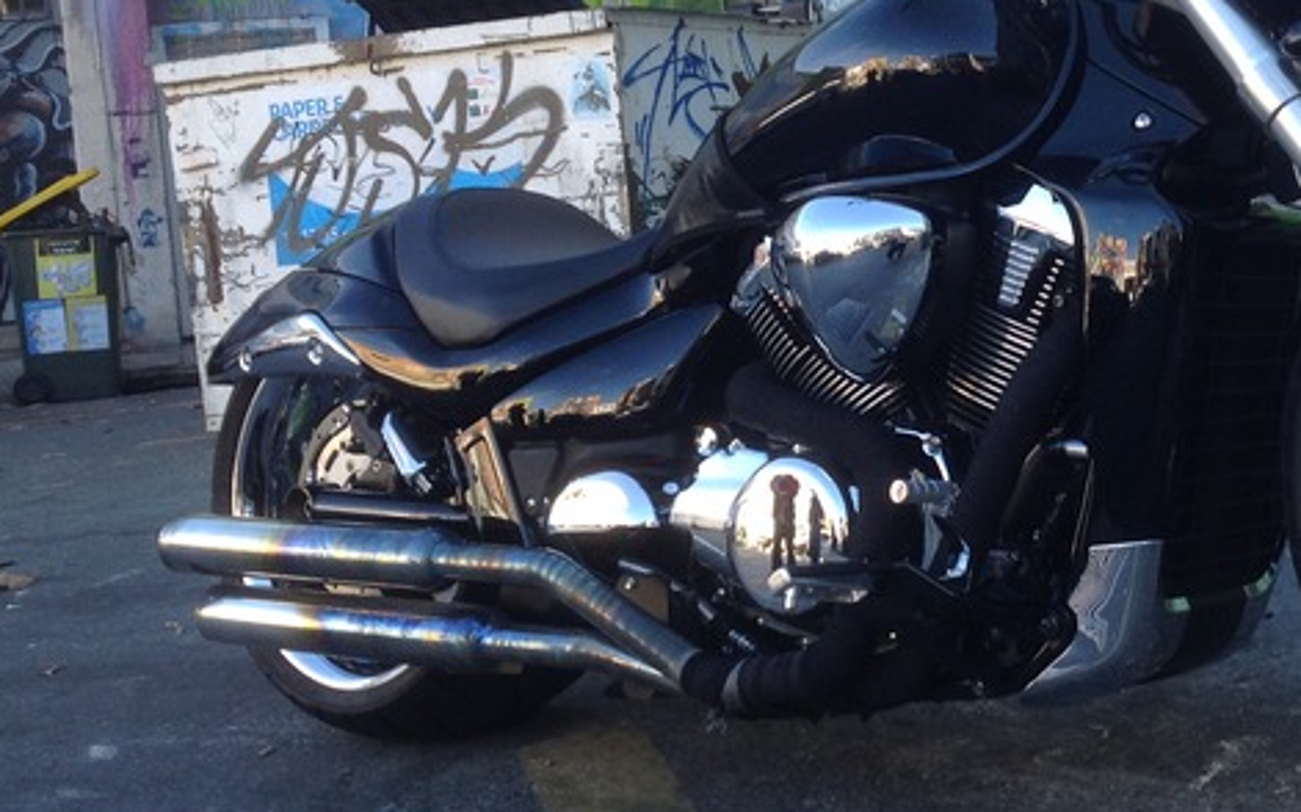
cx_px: 1086
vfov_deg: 20.5
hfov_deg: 31.4
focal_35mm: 63
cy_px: 218
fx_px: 2233
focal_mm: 4.28
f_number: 2.4
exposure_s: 1/158
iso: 50
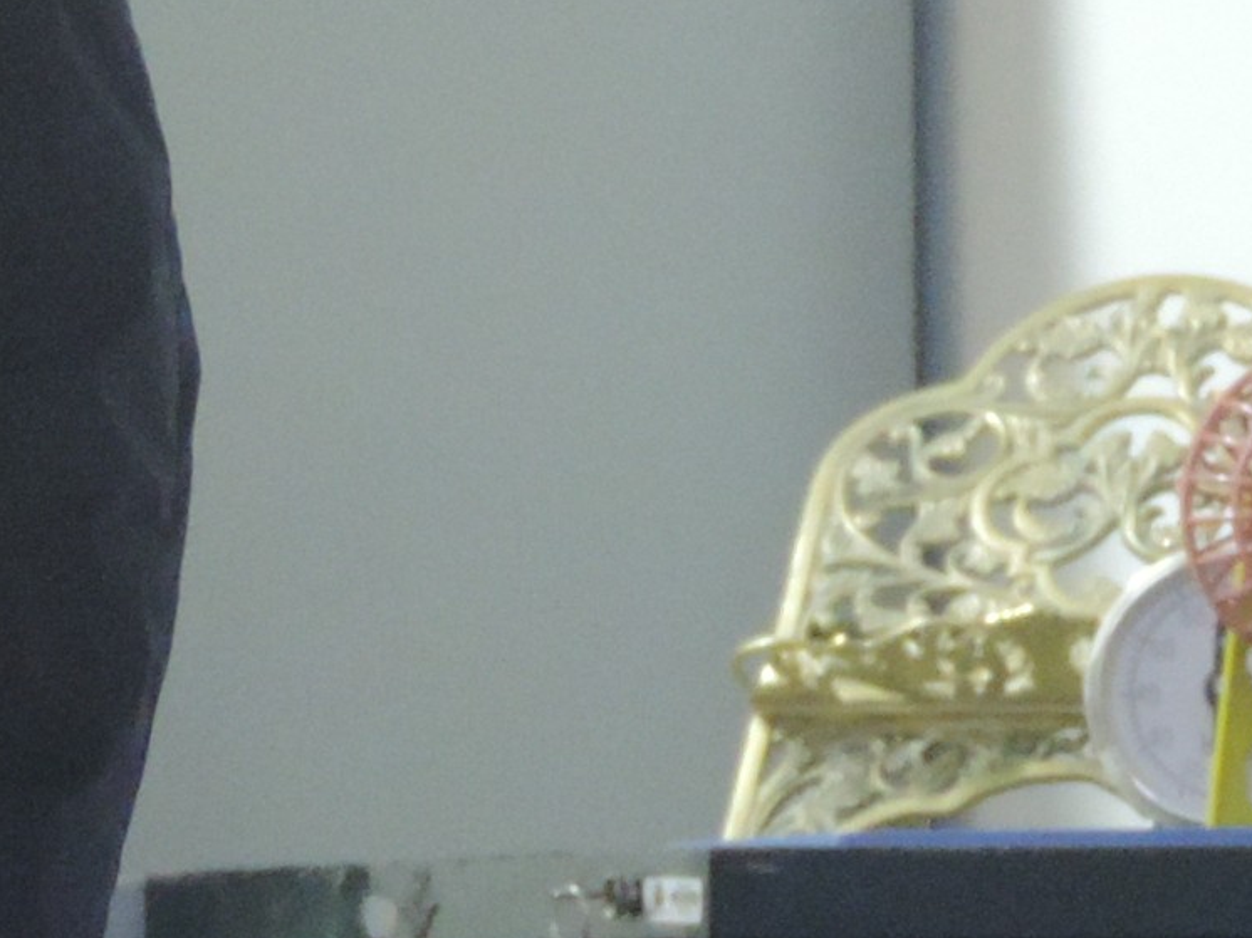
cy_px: -50
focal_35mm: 985
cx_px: -581
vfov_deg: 1.5
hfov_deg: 2.0
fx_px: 35614
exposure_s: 1/8
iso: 800
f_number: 4.6
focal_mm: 40.1
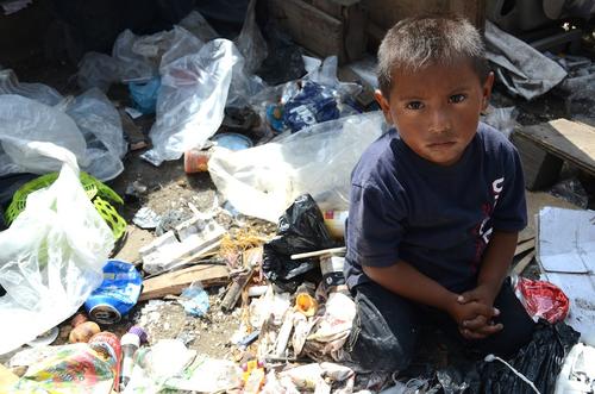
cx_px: 298
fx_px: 594
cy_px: 197
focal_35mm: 36
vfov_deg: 36.7
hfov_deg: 53.2
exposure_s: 1/250
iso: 100
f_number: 7.1
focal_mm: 24
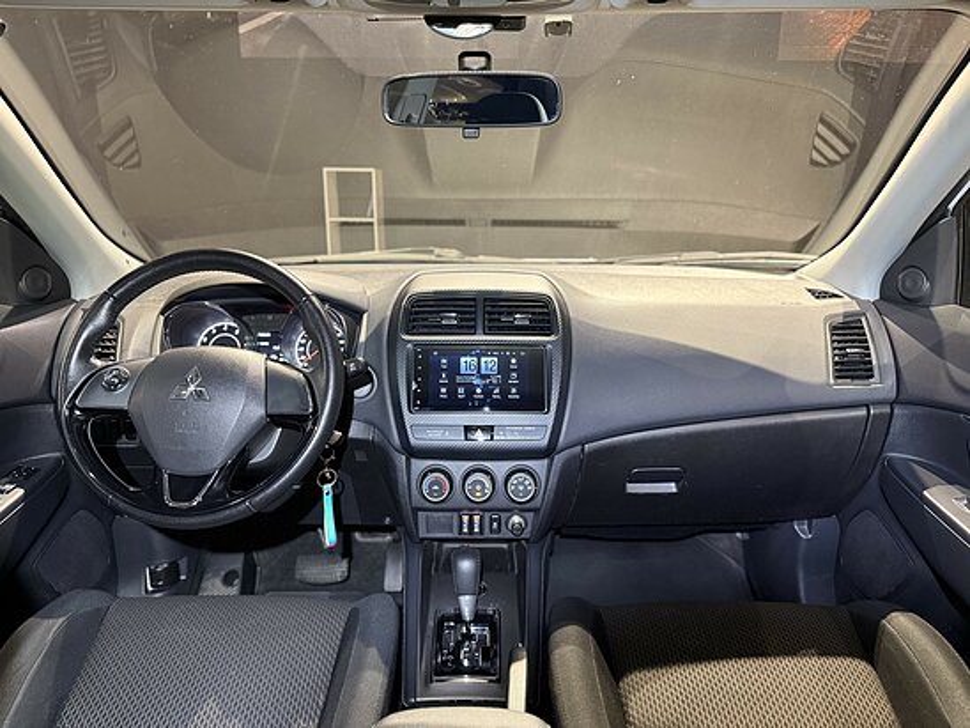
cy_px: 364
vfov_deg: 56.8
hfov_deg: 71.6
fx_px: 673
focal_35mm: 24
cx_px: 485
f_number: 1.78
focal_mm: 6.76
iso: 500
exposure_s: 1/42
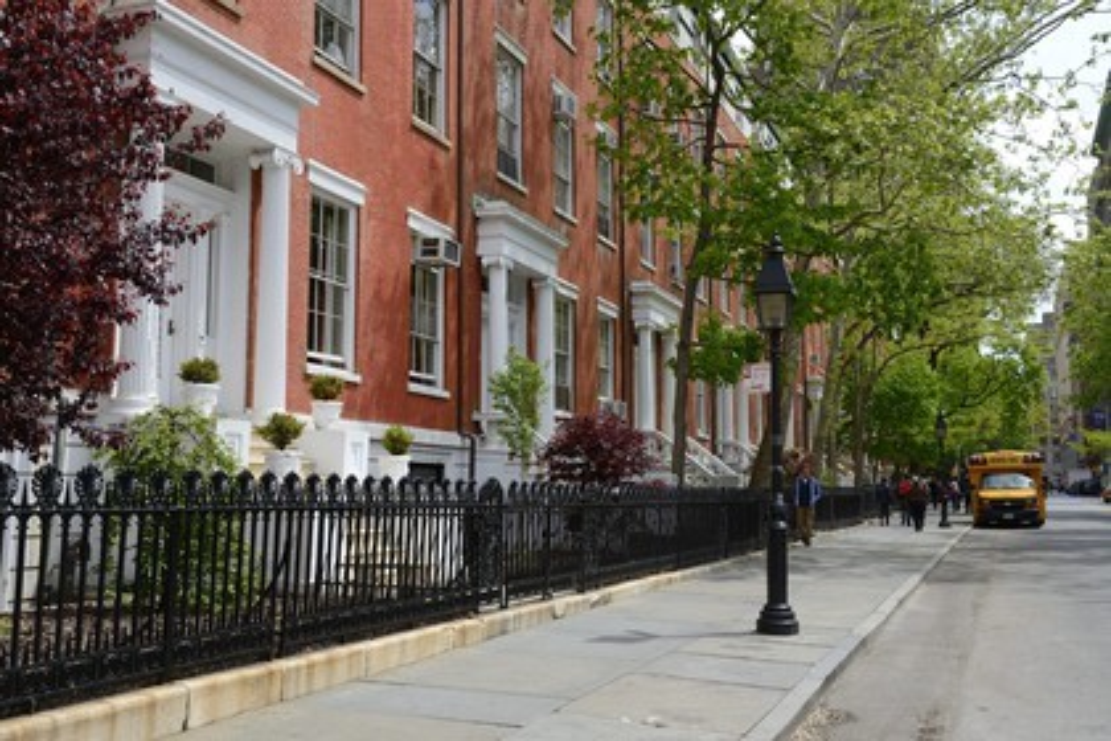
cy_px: 370
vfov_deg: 36.9
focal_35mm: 36
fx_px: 1111
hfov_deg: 53.1
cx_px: 556
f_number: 11
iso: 400
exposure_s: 1/320
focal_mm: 36
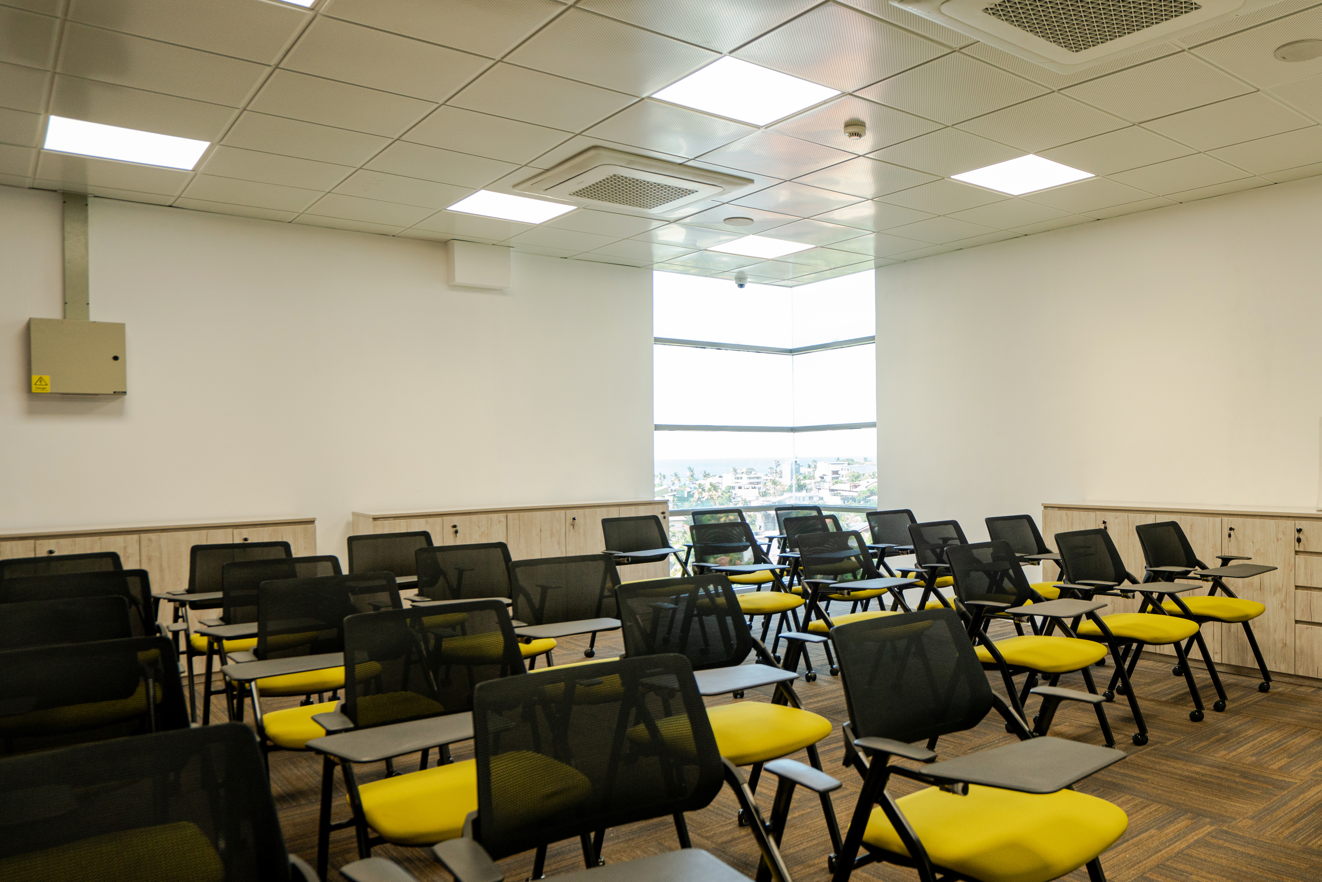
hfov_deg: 68.9
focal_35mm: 25
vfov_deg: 51.3
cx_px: 910
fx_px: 918
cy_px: 475
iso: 500
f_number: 4
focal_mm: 17
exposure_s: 1/60
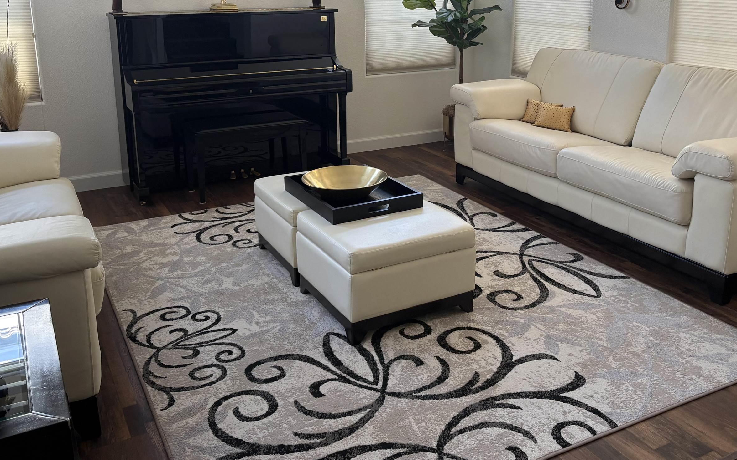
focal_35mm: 36
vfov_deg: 34.7
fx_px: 723
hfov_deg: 53.9
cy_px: 127
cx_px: 403
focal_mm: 5.96
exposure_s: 1/118
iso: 125
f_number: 1.6
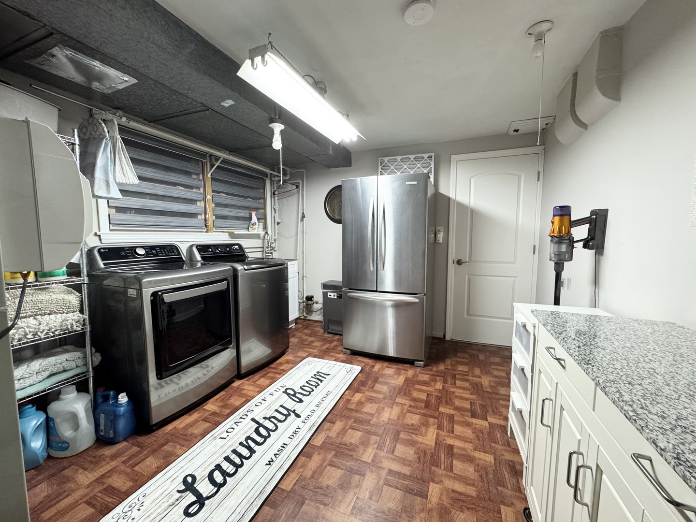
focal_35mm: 14
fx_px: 281
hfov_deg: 102.1
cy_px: 261
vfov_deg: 85.7
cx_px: 348
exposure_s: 1/60
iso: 320
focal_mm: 2.22
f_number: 2.2
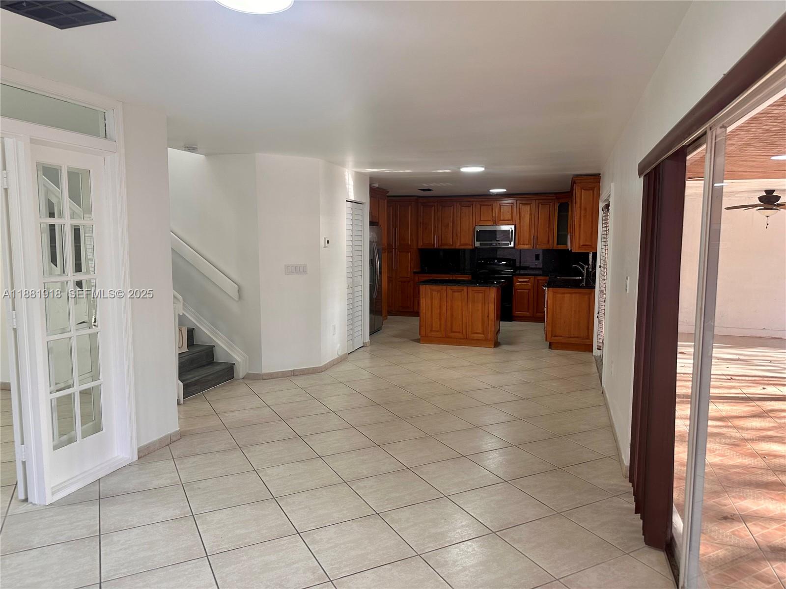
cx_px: 393
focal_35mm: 24
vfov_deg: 56.8
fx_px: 545
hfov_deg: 71.6
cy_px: 294
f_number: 1.78
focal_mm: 6.86
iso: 125
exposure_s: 1/121
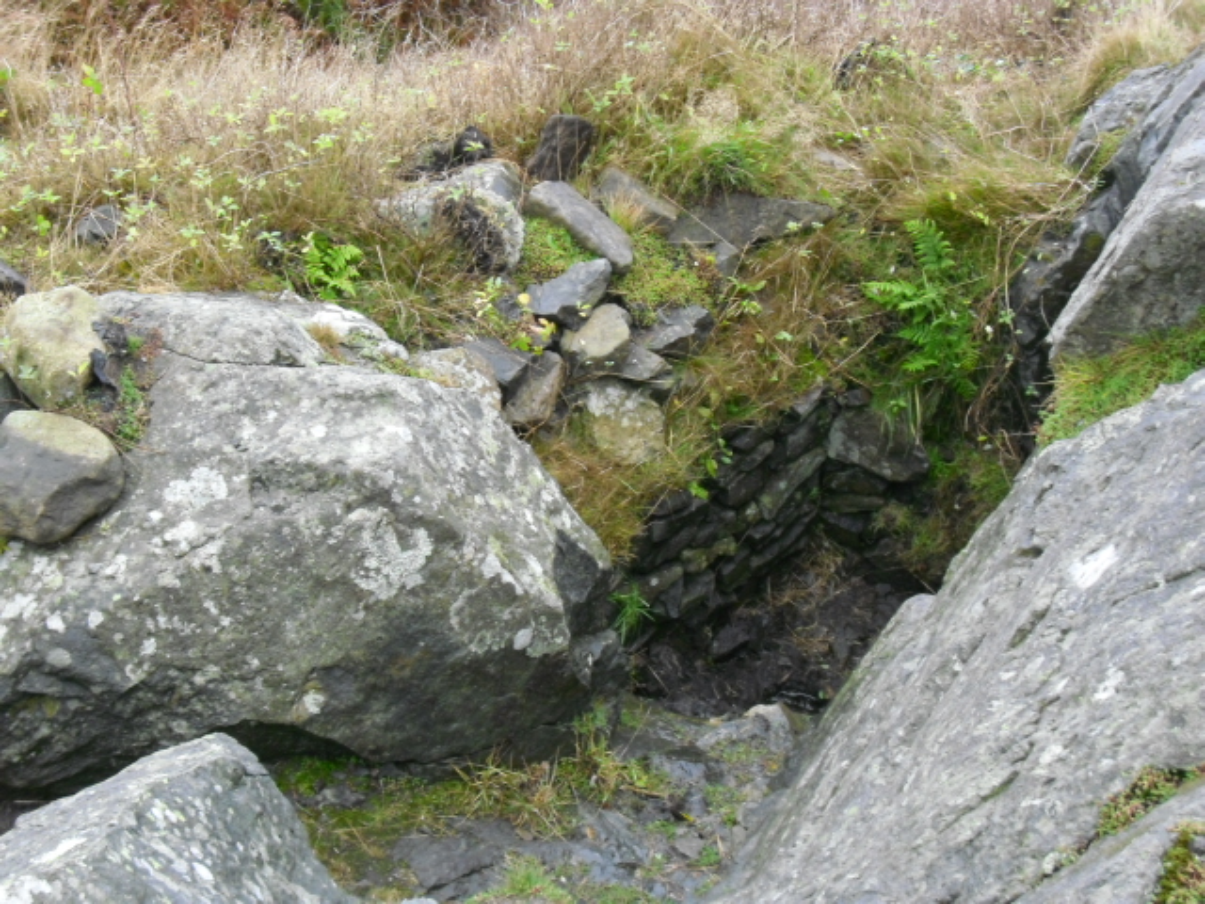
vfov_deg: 26.6
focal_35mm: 55
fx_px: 1915
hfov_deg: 34.9
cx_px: 602
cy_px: 452
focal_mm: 9
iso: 200
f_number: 3.4
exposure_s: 1/60
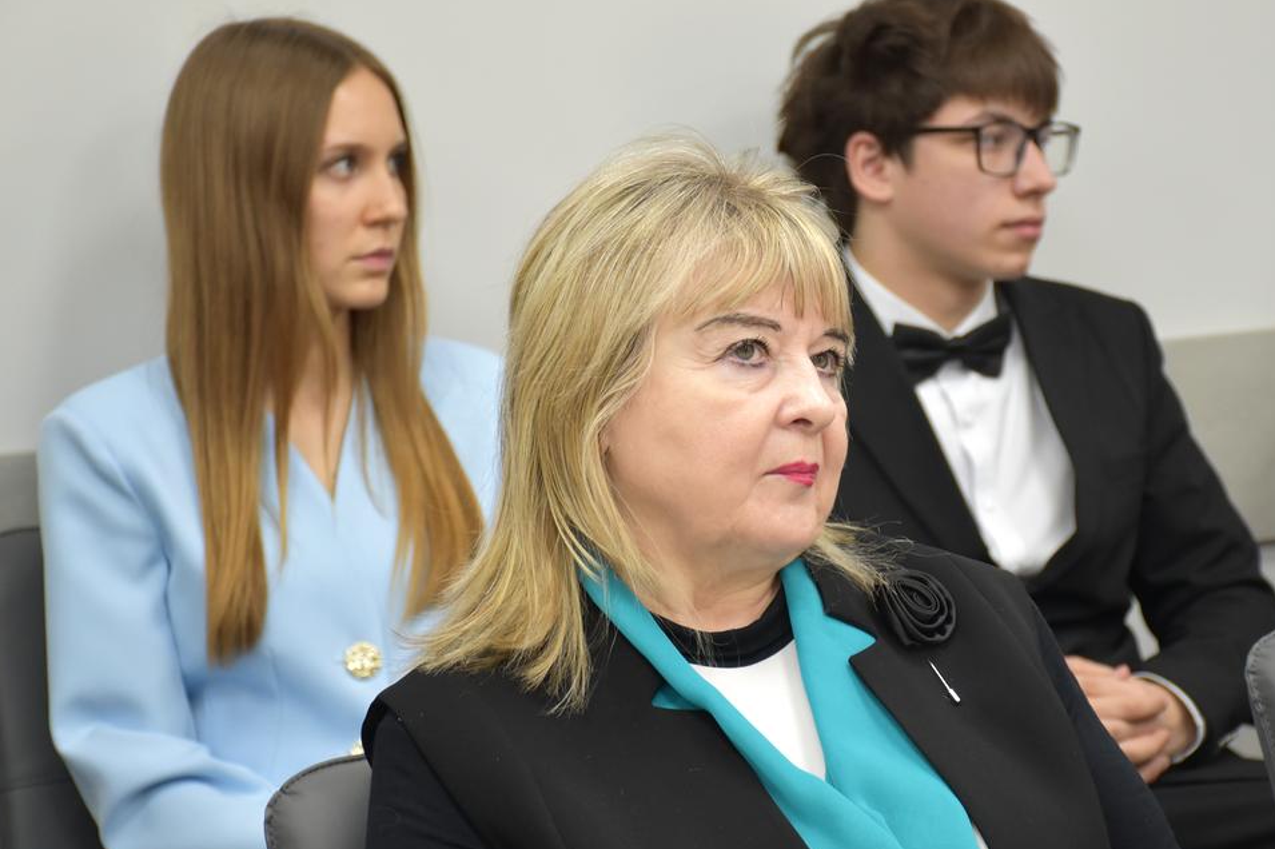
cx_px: 748
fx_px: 4673
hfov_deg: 15.5
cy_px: 463
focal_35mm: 132
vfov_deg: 10.4
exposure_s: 1/60
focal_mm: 70
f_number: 5
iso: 900
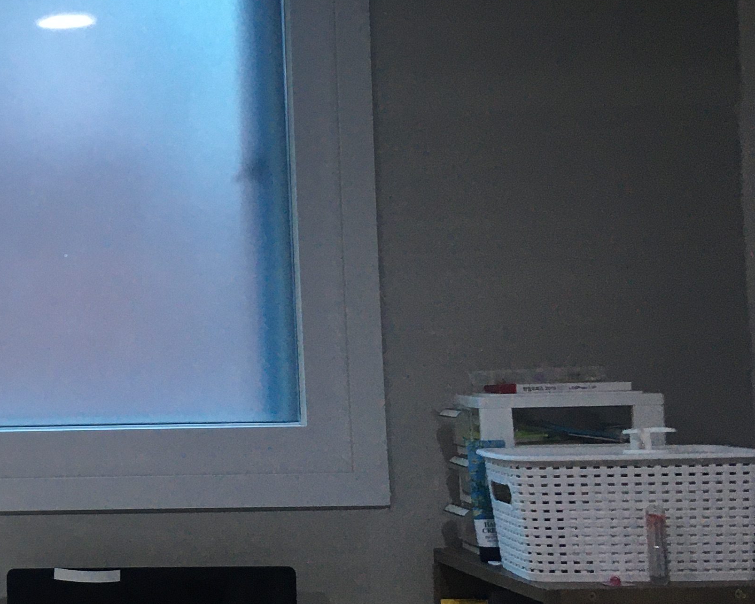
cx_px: -175
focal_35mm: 71
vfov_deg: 21.6
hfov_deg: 24.1
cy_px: 283
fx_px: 1587
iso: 32
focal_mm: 4.15
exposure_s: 1/30
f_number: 2.2
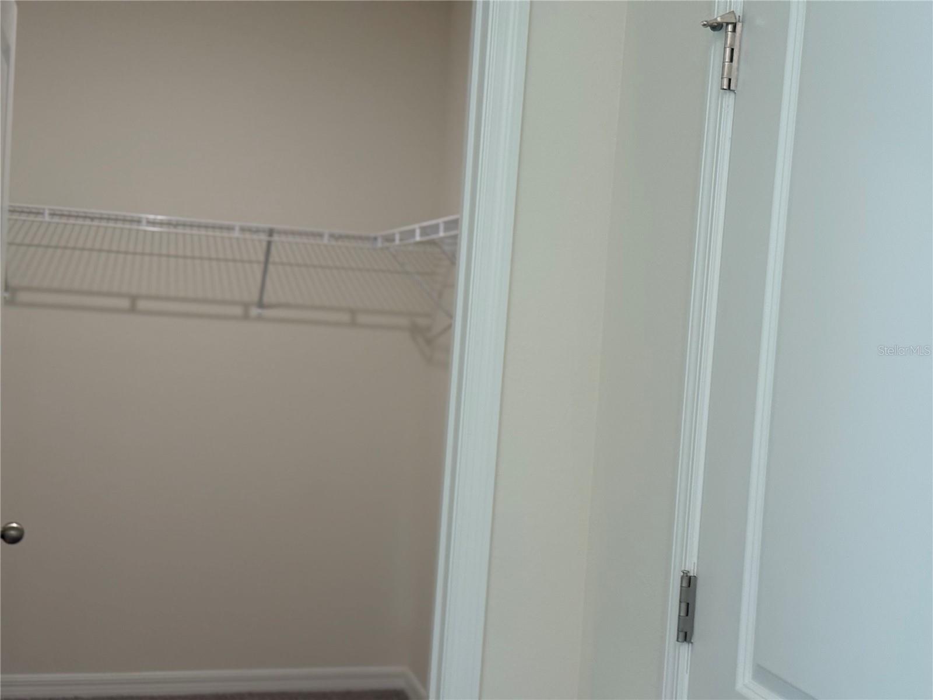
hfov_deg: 39.7
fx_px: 1294
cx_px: 466
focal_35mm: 48
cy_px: 350
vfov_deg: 30.3
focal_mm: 6.76
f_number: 1.78
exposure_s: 1/120
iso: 160
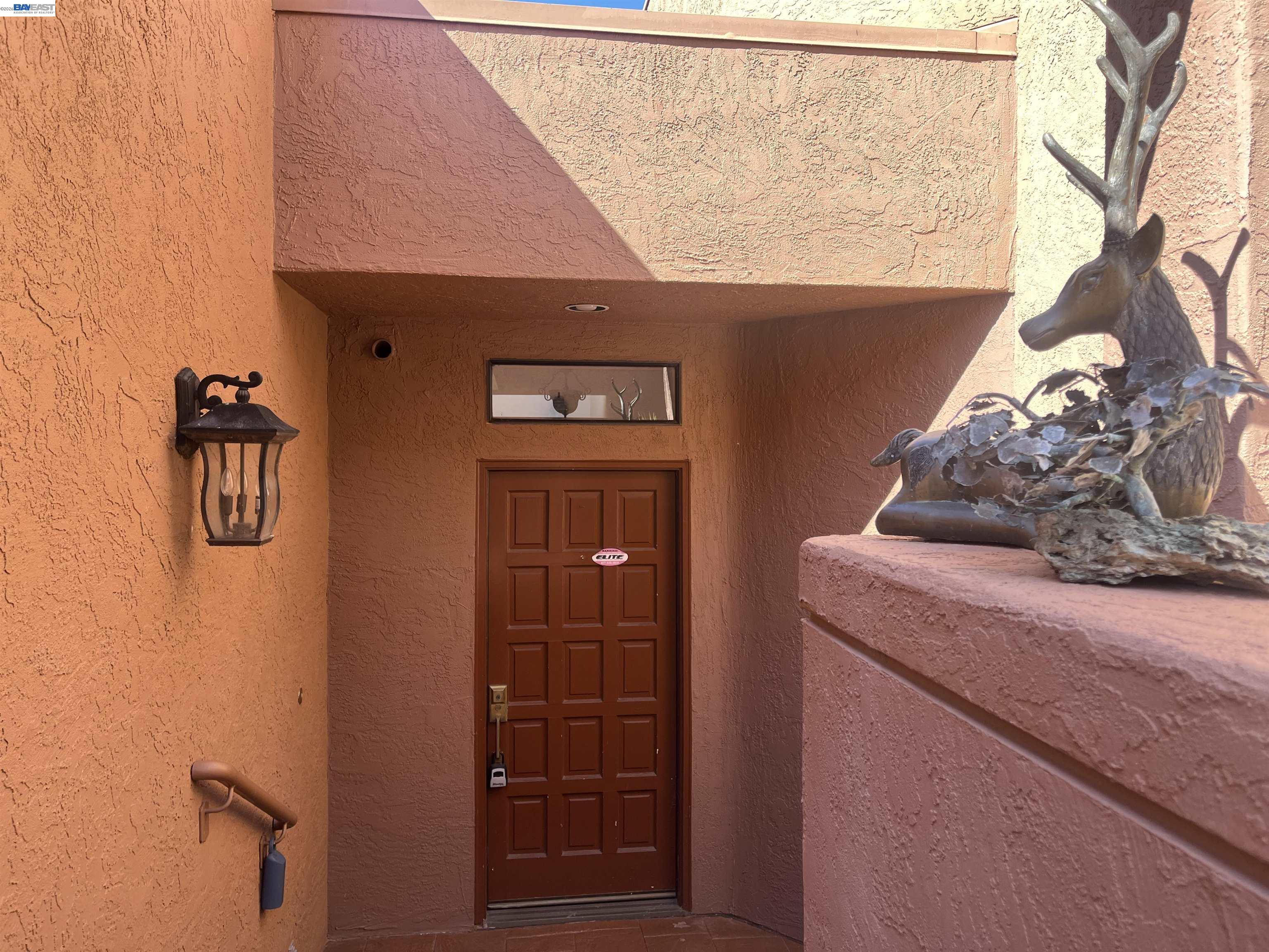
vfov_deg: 53.1
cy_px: 476
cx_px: 634
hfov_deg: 67.3
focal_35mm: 26
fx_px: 953
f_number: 1.6
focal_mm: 5.1
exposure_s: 1/300
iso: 50
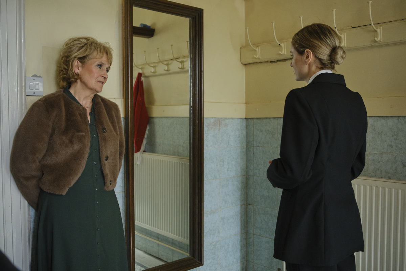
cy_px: 136
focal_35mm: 35
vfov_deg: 37.9
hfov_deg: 54.4
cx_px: 203
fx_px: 395
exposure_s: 1/125
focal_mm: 23
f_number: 2.5
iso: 1250
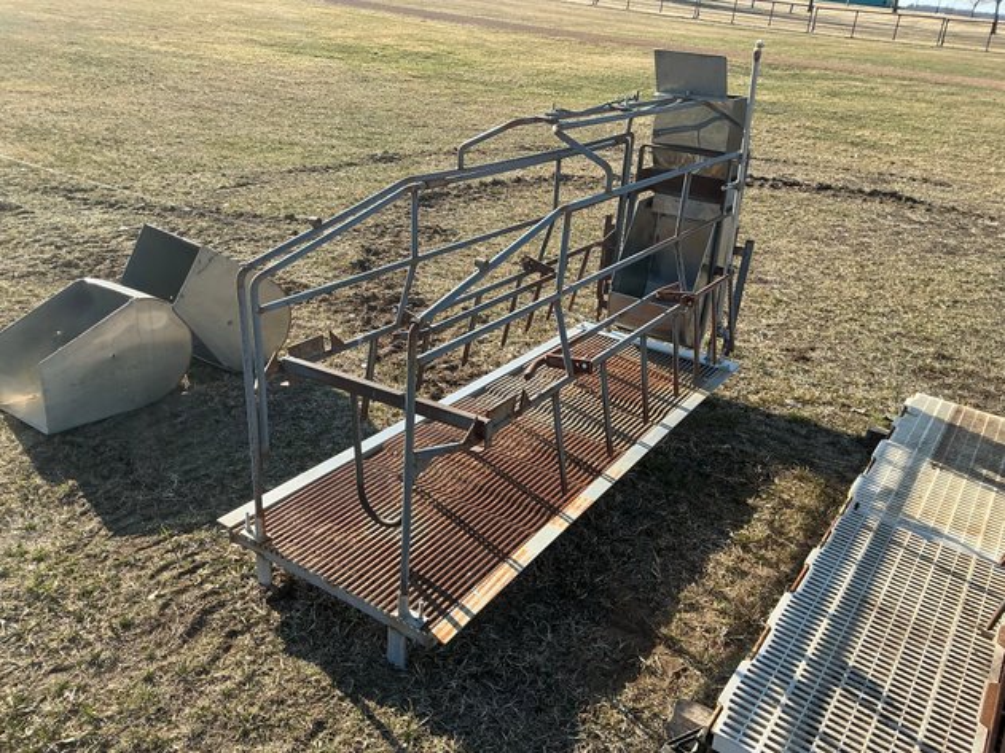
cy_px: 376
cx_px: 502
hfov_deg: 63.5
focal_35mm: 28
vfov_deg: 49.7
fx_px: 813
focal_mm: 3
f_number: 1.8
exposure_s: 1/749
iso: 25
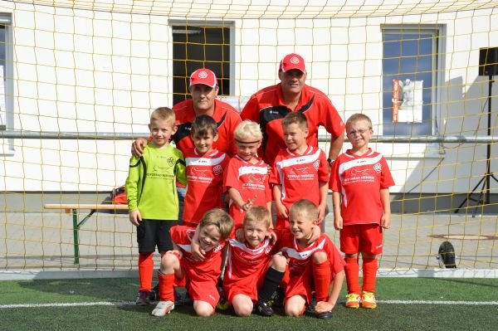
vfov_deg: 16.5
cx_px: 249
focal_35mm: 82
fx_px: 1140
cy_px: 166
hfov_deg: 24.6
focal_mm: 55
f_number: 9
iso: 100
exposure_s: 1/320
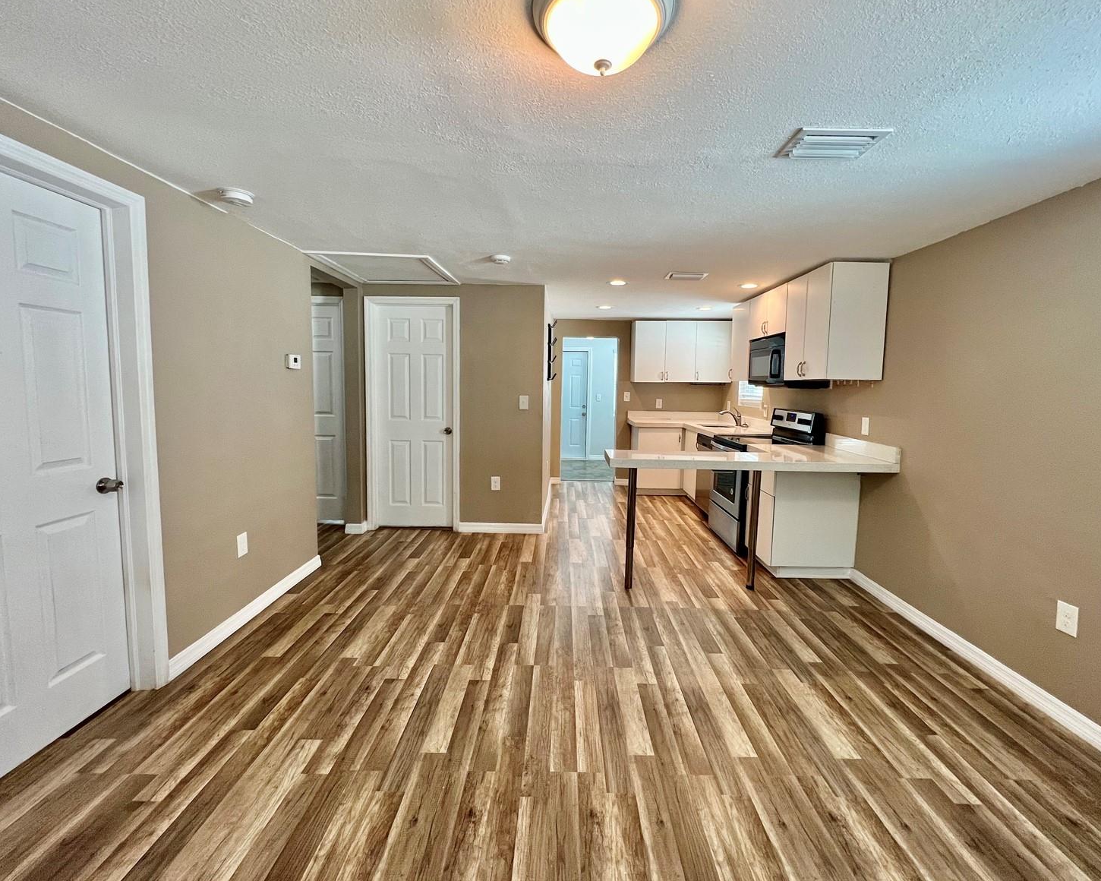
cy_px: 427
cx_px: 569
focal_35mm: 14
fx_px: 456
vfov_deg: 88.0
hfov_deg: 100.7
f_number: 1.8
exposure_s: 1/120
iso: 160
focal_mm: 1.57
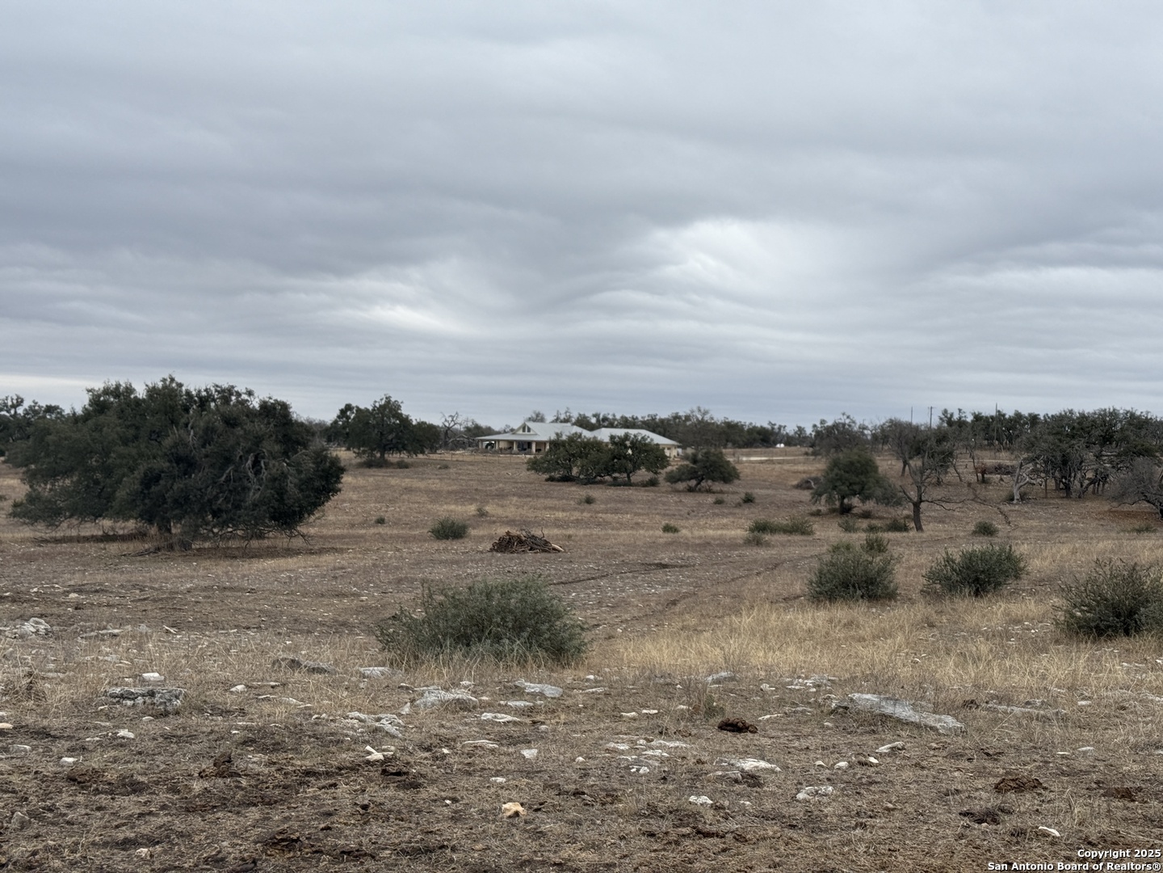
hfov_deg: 39.7
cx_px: 582
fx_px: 1613
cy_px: 436
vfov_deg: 30.3
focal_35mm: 48
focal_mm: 6.76
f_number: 1.78
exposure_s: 1/3534
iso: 64
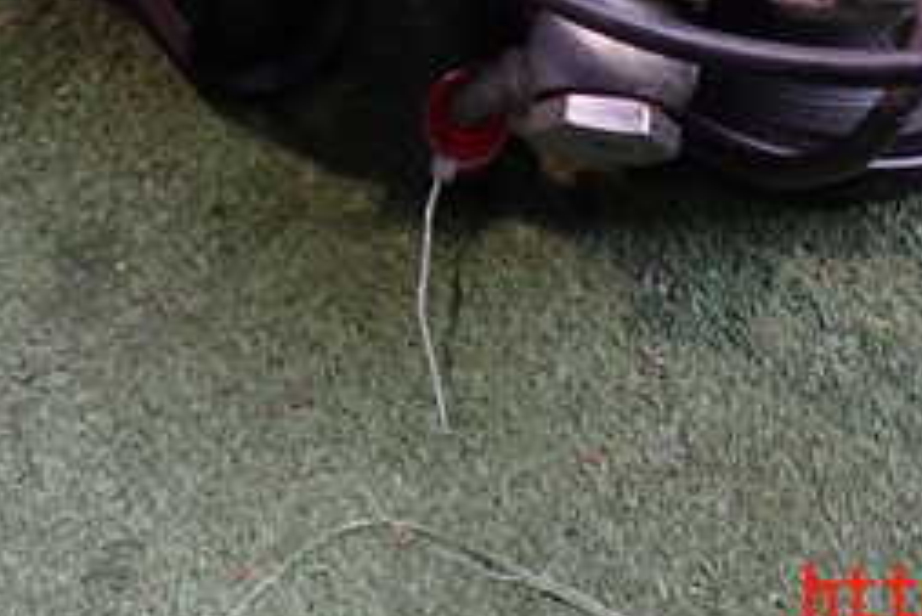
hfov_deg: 27.3
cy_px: -175
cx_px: 532
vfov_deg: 17.4
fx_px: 1896
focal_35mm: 74
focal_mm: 5.4
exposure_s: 1/40
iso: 200
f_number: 2.3
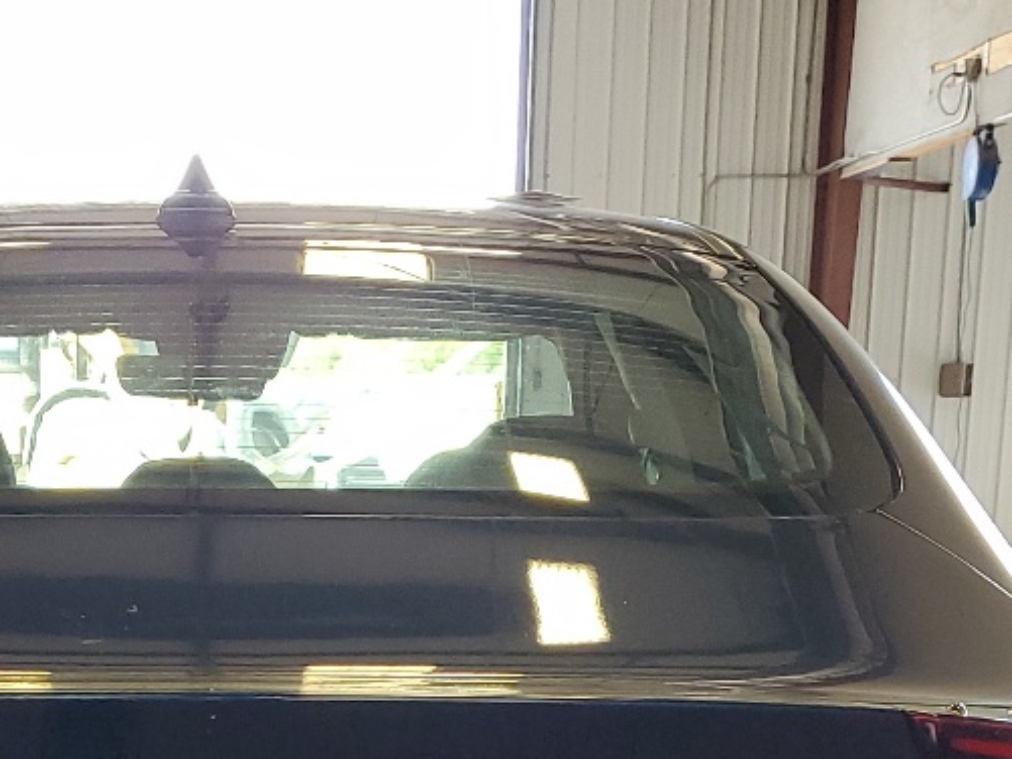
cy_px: 1098
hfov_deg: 23.1
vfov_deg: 16.4
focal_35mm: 83
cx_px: 172
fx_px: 2427
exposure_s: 1/120
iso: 97
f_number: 1.5
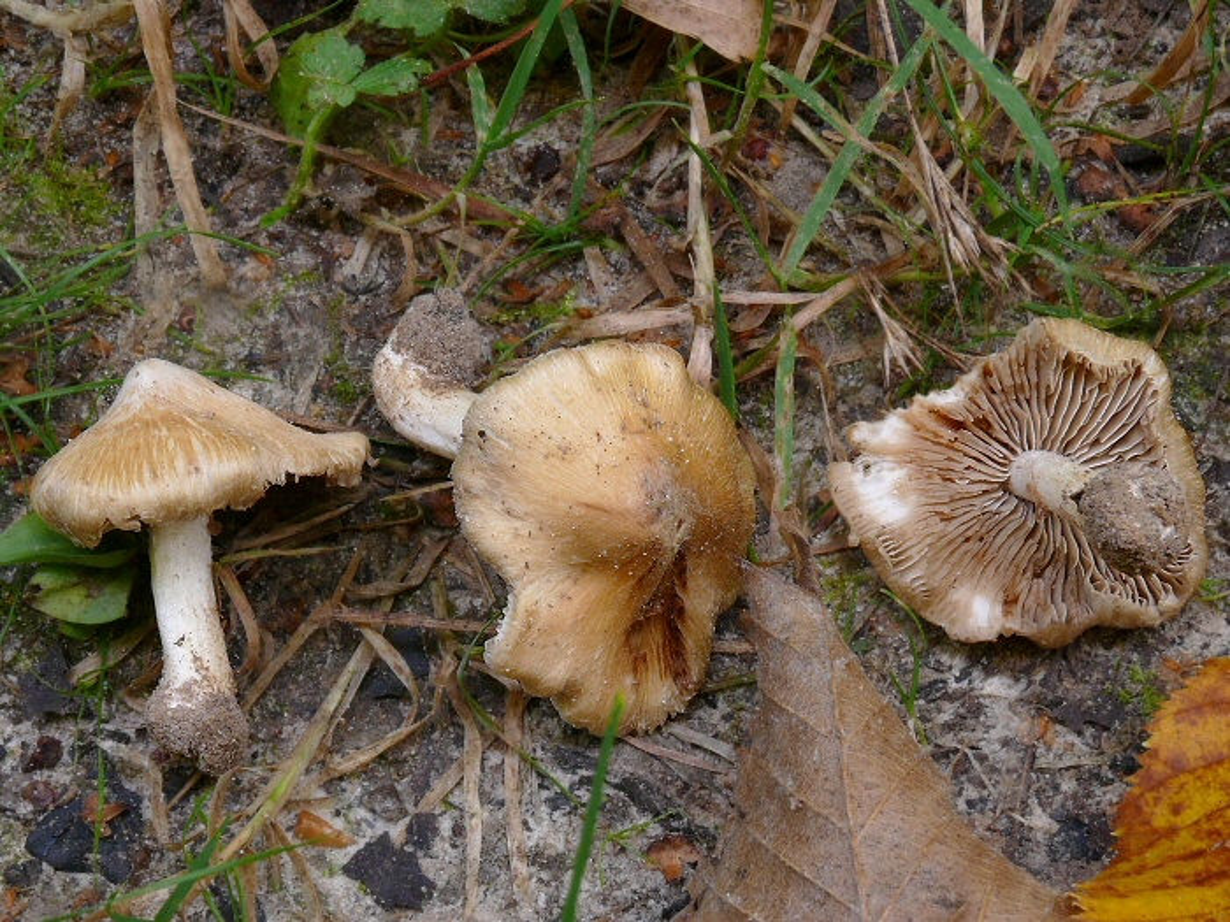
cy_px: 461
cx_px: 615
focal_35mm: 75
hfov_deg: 26.0
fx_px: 2665
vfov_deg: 19.6
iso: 100
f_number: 11
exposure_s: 1/3.2
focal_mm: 16
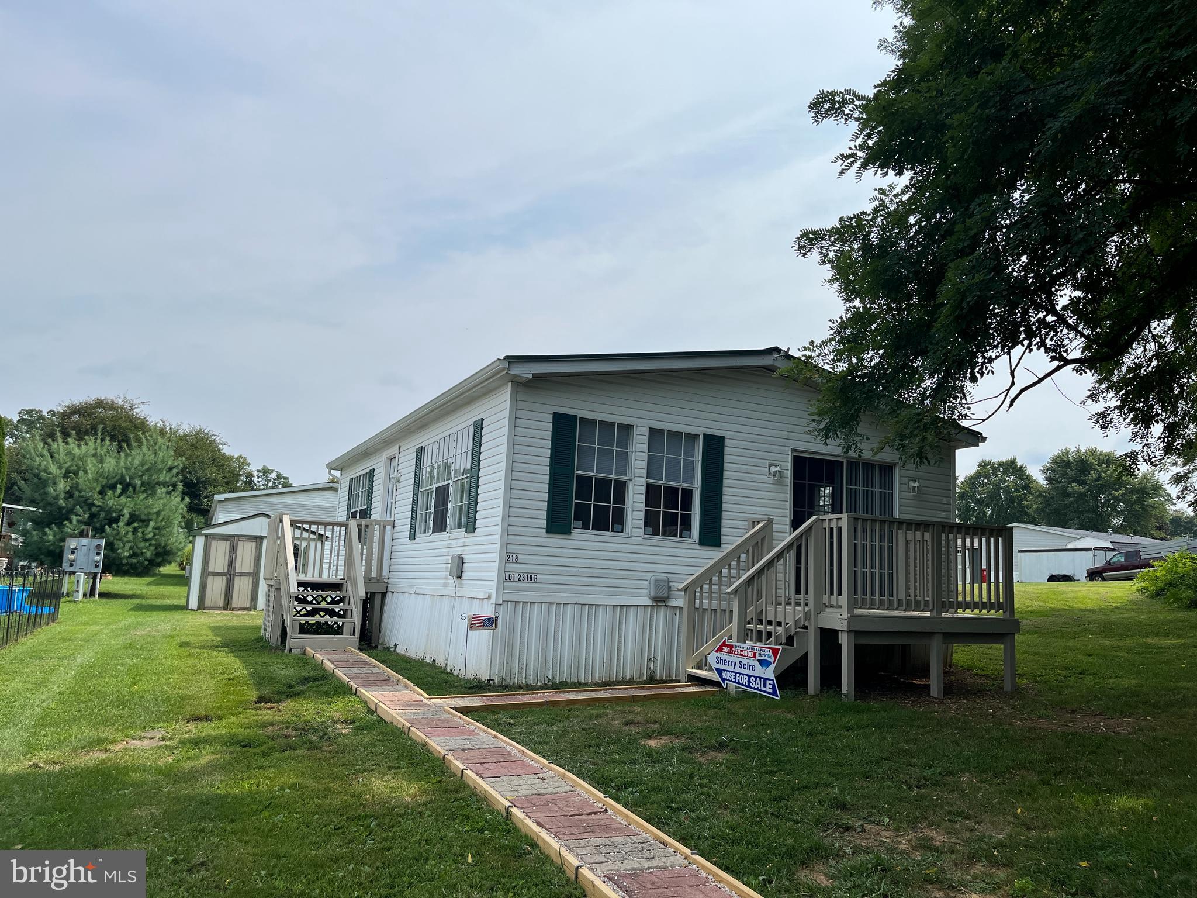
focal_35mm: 26
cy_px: 449
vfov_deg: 53.1
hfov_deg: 67.3
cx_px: 598
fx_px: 899
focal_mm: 5.1
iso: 50
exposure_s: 1/5556
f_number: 1.6
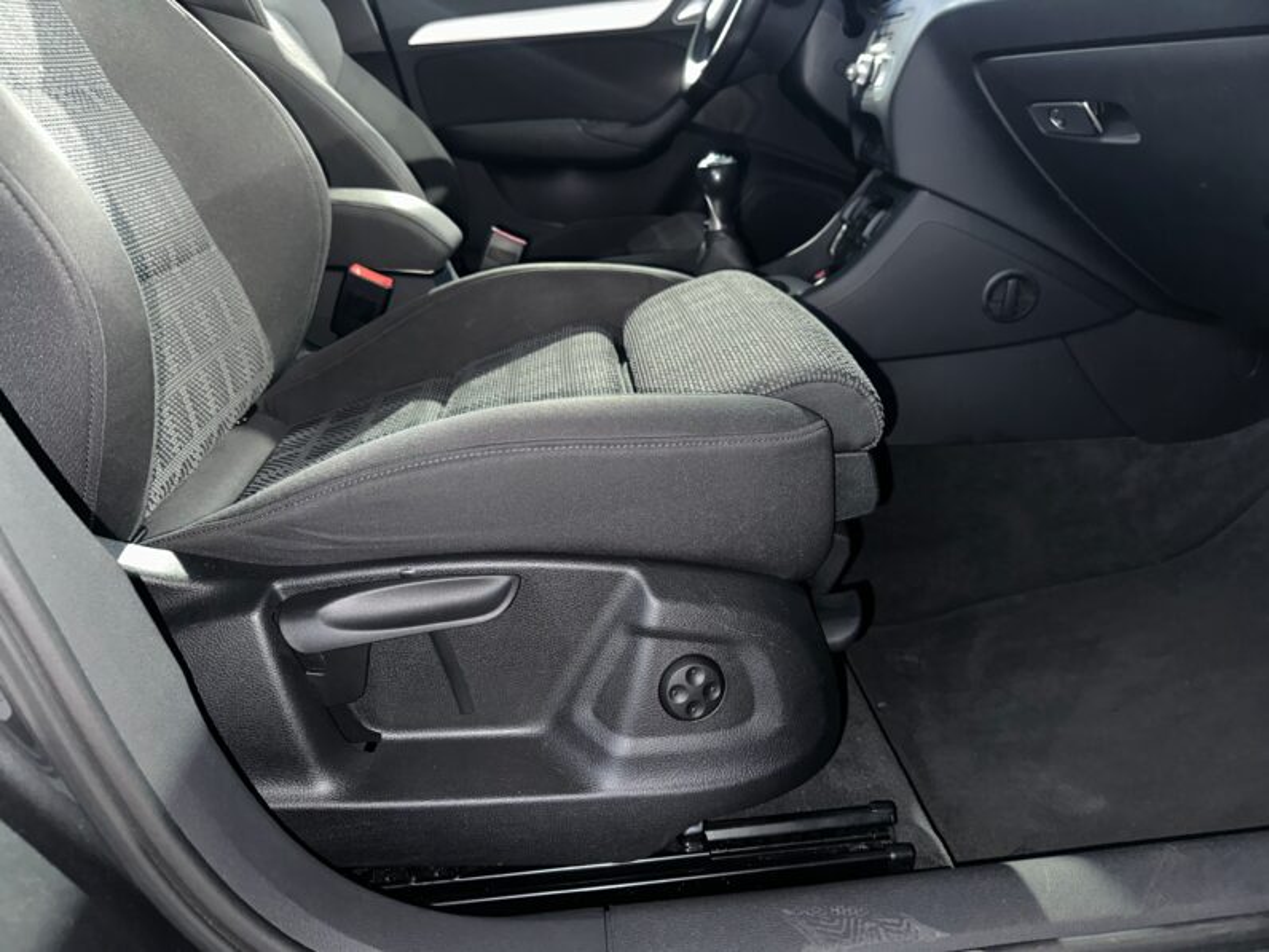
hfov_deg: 71.6
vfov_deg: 56.8
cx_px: 634
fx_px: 880
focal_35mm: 24
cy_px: 476
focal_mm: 6.86
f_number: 1.78
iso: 200
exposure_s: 1/4
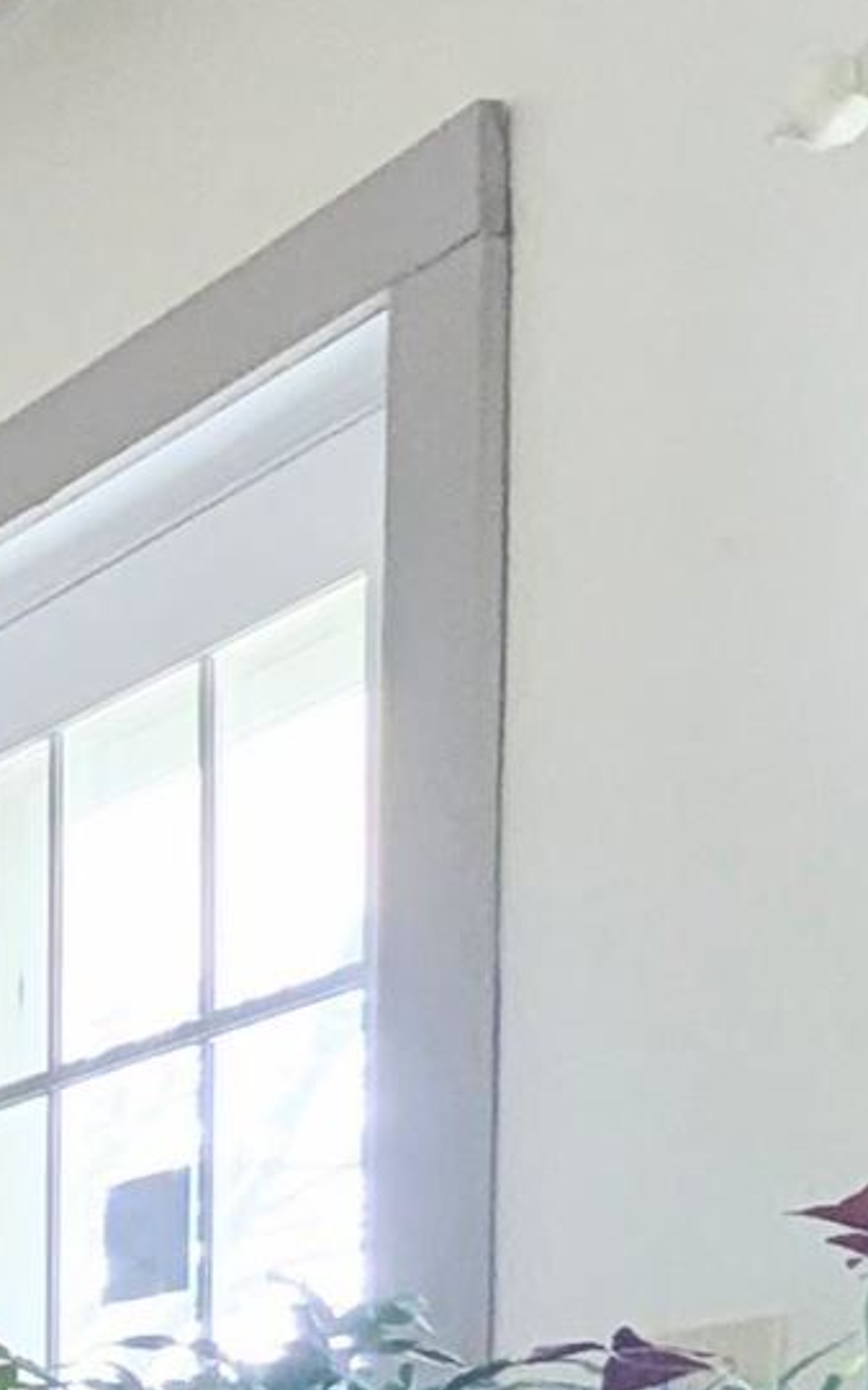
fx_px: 2953
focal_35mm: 78
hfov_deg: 11.1
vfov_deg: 23.5
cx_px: -1692
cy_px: 1791
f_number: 2.2
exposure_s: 1/58.1
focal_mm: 1.95
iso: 49
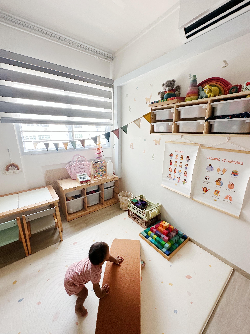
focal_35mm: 14
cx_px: 125
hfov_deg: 85.7
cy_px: 167
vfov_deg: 102.1
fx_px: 135
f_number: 2.2
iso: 80
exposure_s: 1/99
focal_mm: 2.22
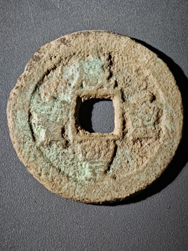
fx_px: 797
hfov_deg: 13.5
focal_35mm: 110
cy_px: 126
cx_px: 94
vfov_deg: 17.9
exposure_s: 1/100
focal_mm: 9
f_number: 2
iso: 250
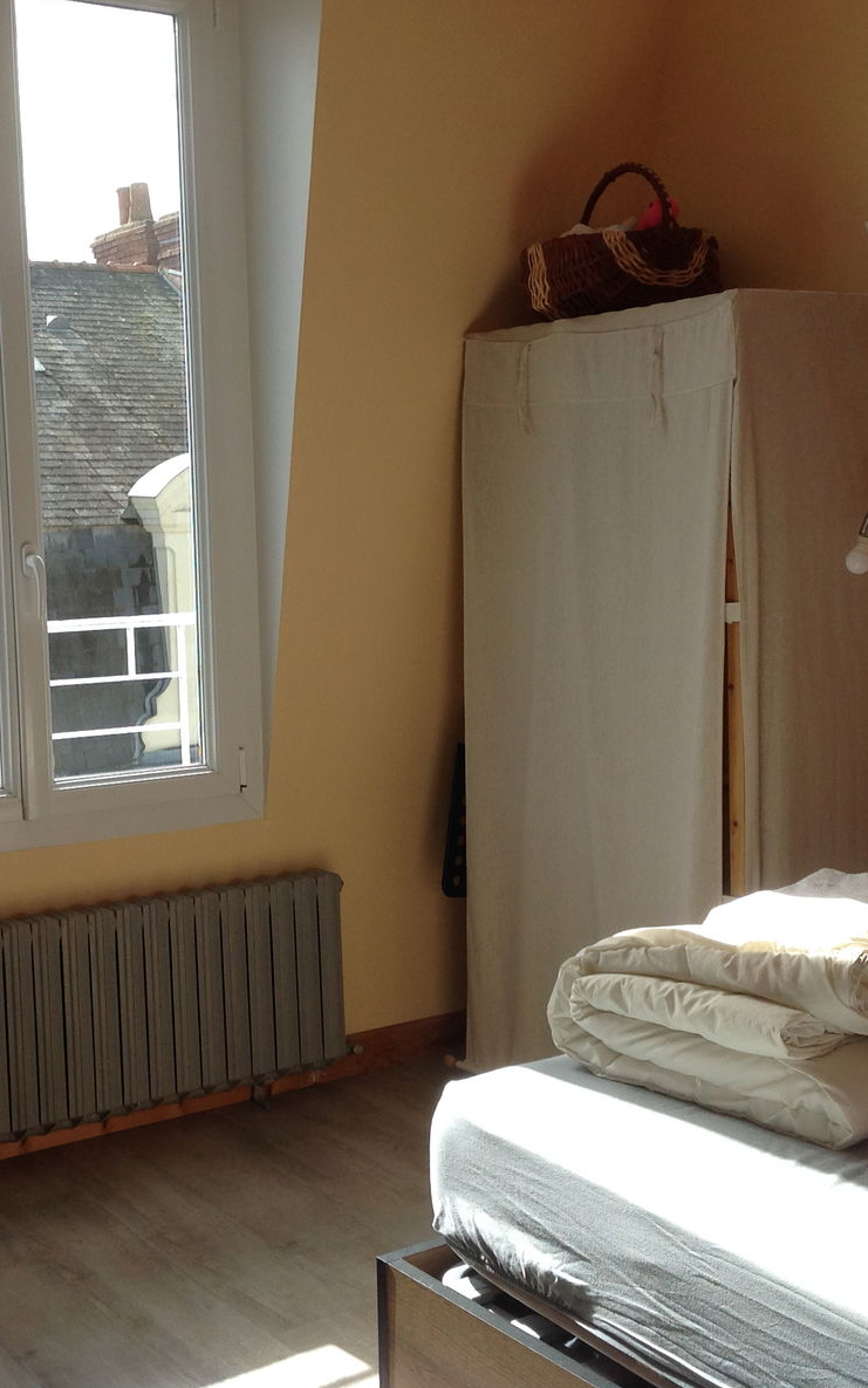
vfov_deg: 40.3
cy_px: 696
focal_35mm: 50
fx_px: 1892
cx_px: 308
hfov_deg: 25.7
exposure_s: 1/472
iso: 50
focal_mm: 4.28
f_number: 2.4
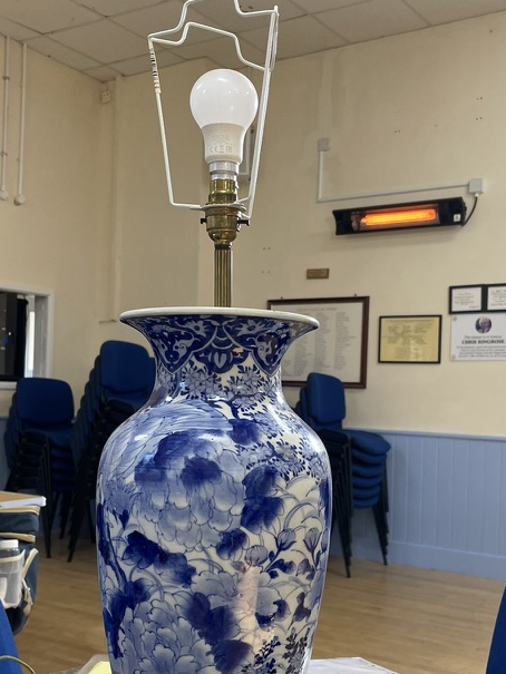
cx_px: 270
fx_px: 857
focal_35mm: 44
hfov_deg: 32.9
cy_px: 398
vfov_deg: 42.8
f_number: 1.6
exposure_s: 1/116
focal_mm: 4.2
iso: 125
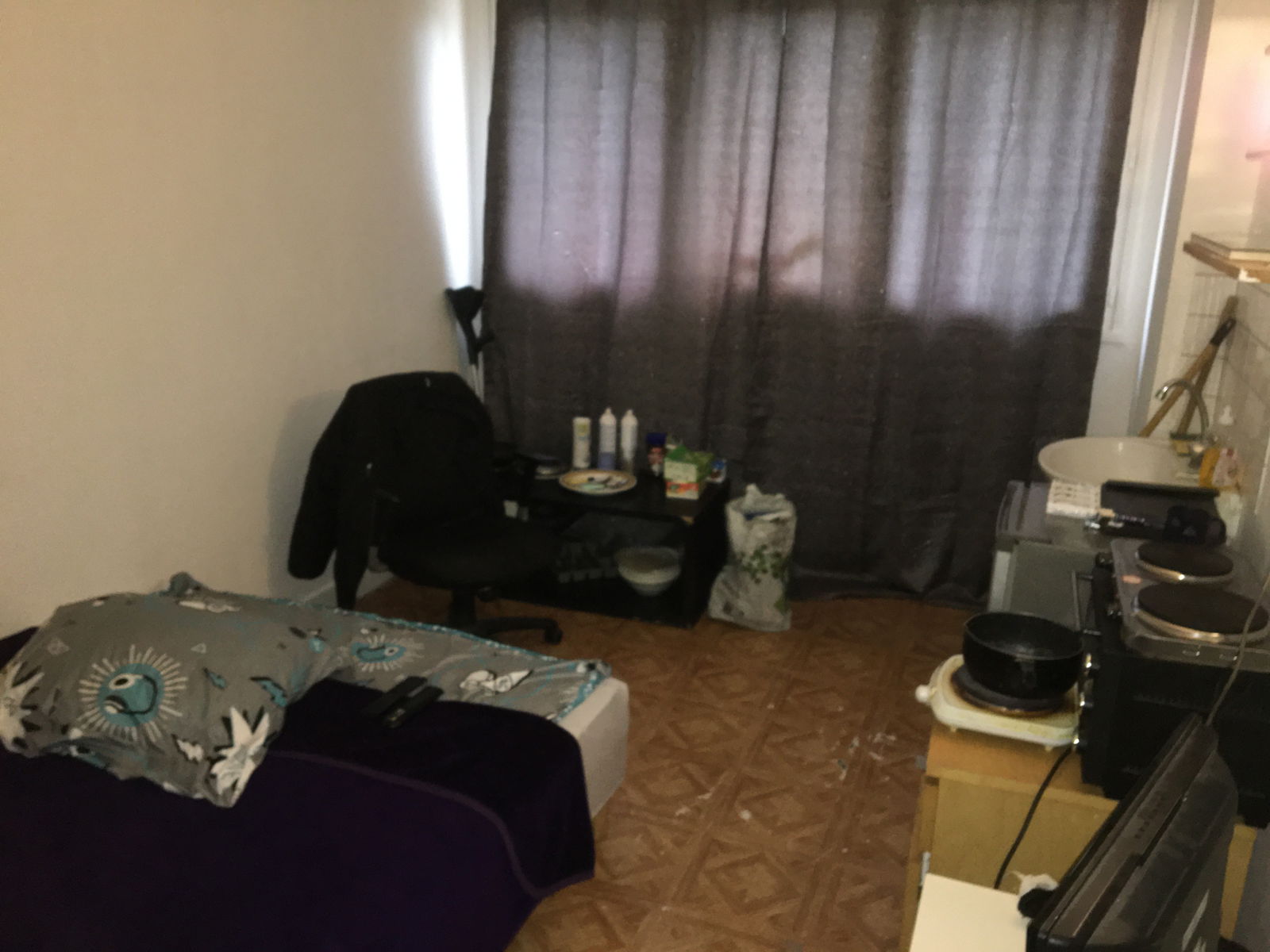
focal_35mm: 29
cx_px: 635
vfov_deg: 48.2
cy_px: 476
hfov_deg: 61.7
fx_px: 1064
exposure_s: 1/17
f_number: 2.2
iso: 200
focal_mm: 4.15
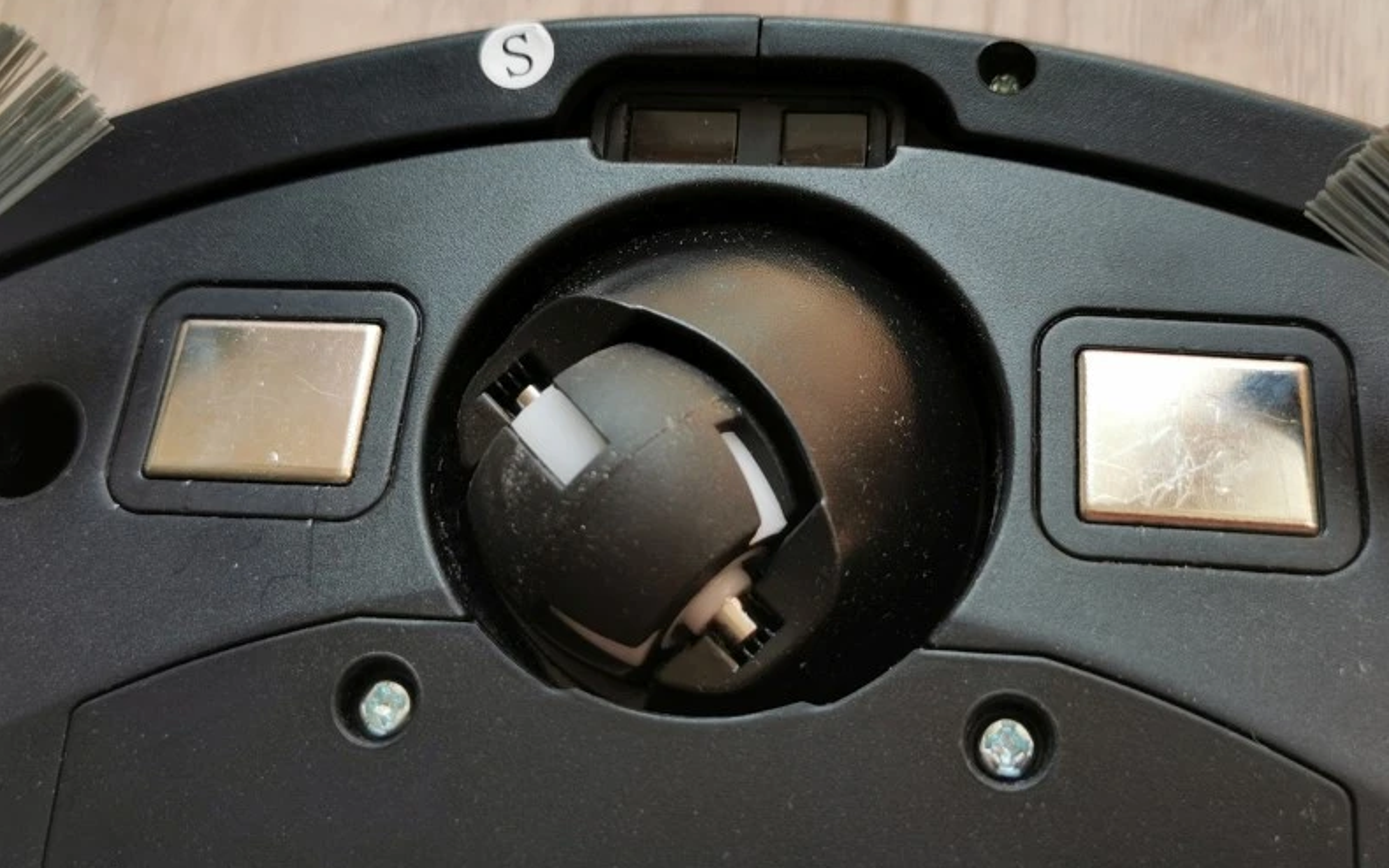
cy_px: 362
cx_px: 700
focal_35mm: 44
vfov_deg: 29.2
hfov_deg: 45.3
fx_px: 1666
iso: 50
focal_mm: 5.56
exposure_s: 1/160
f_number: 1.6
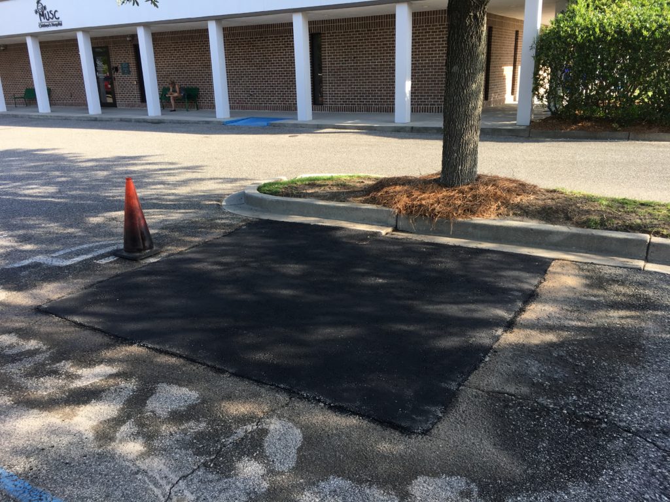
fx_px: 561
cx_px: 335
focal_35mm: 29
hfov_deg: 61.7
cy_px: 251
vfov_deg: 48.2
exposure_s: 1/245
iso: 25
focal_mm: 4.15
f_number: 2.2
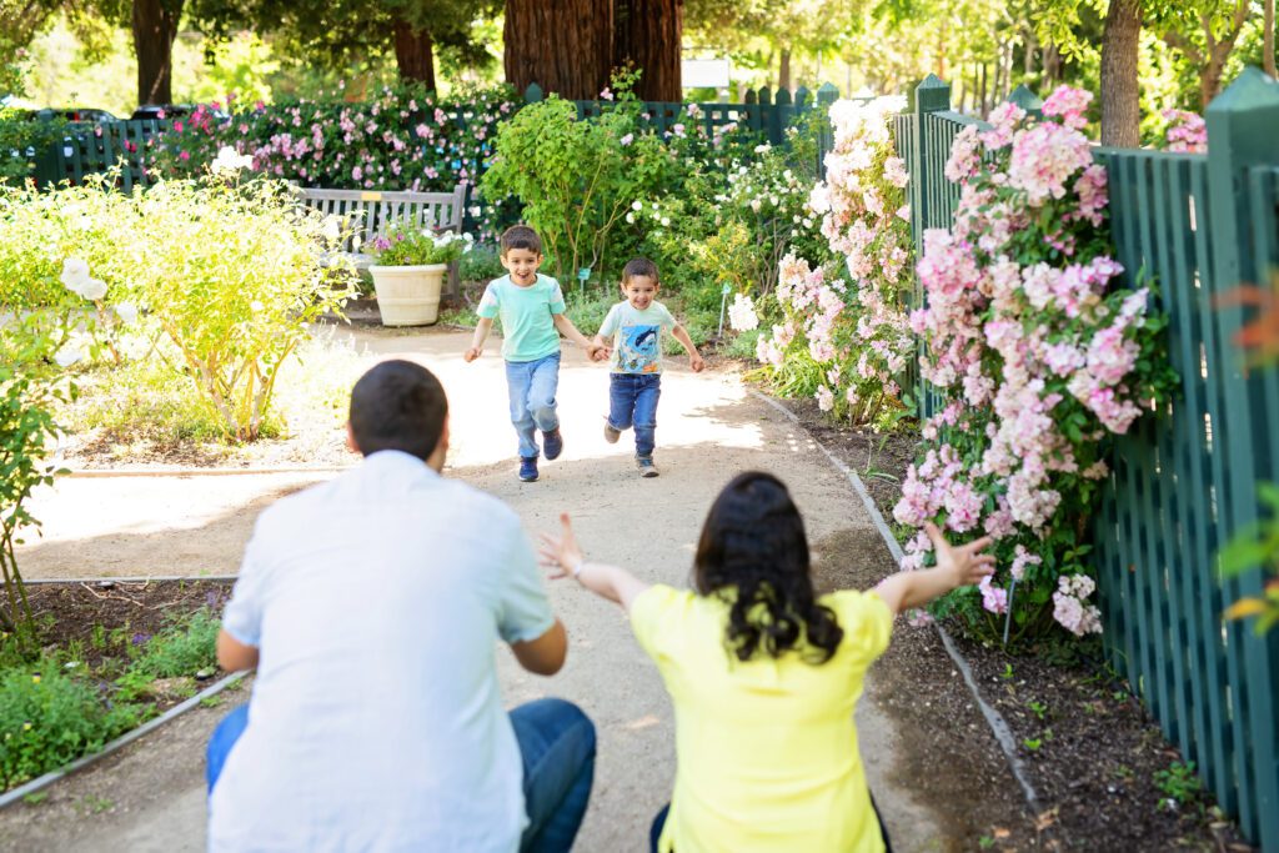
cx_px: 640
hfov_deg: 39.6
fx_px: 1777
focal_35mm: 50
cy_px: 426
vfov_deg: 27.0
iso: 250
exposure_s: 1/800
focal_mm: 50
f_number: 2.8
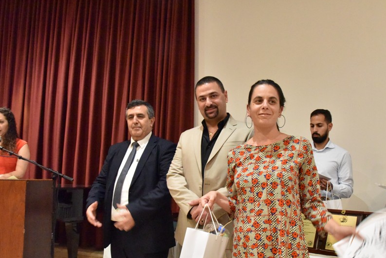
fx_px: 332
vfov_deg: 42.0
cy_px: 161
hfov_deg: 60.2
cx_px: 210
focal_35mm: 31
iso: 10000
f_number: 10
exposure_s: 1/50
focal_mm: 24
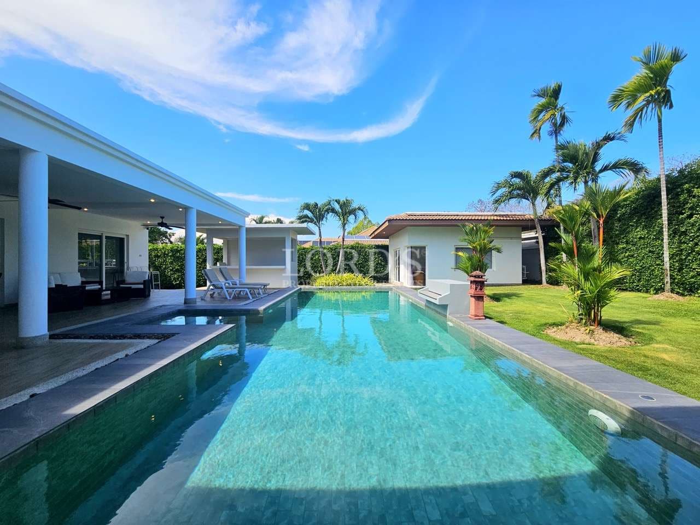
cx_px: 350
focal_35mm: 13
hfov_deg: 106.2
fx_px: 263
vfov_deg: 89.9
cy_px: 262
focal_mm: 2.2
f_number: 2.2
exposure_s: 1/1667
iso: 50
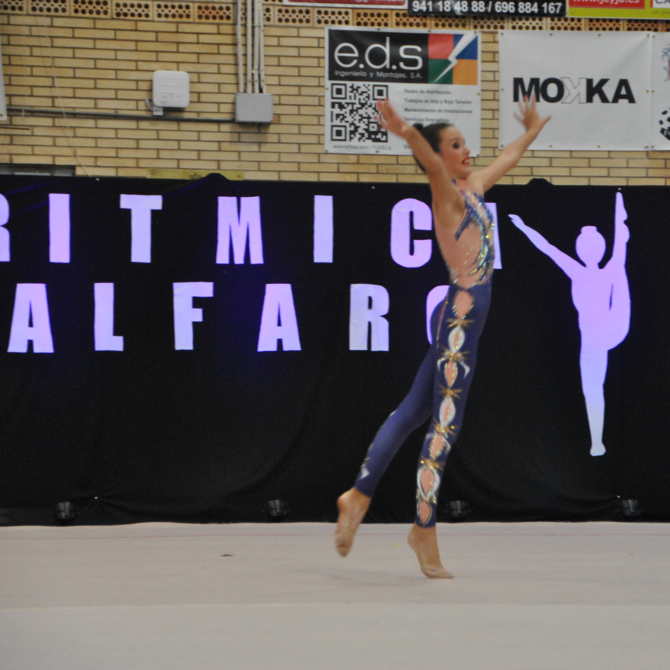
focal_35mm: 165
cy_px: 337
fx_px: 3613
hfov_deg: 10.6
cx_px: 452
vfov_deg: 10.6
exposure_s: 1/160
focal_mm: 86
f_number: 5.3
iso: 800
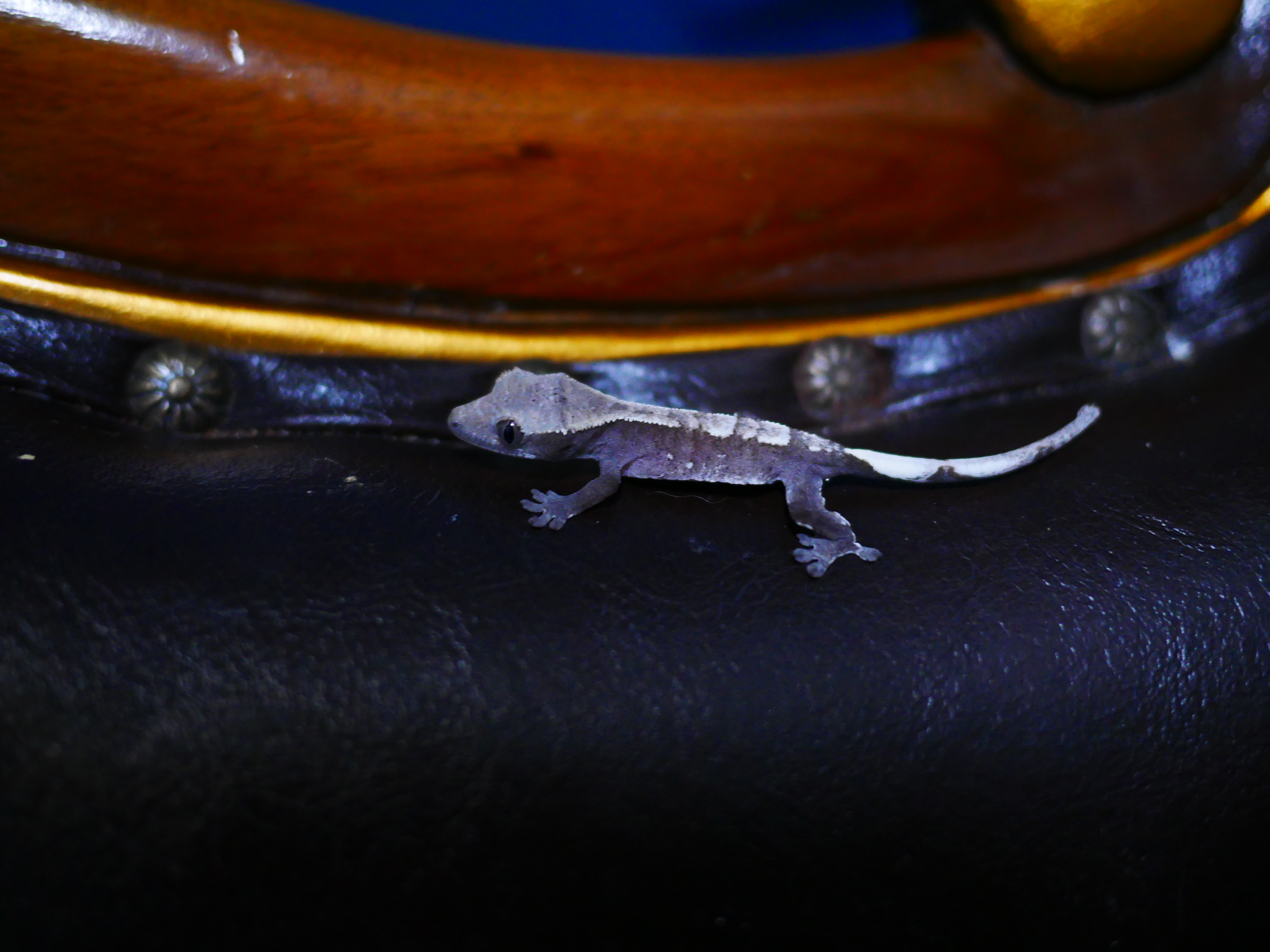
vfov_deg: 36.0
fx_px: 1468
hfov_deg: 46.8
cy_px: 476
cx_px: 635
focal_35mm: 40
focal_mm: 20
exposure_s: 1/60
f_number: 1.7
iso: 1250
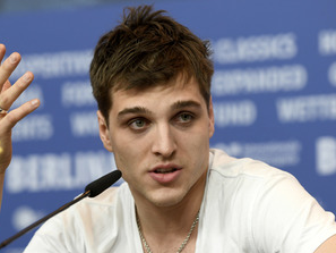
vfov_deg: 6.8
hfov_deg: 9.0
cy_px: 152
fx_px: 2127
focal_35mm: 219
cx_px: 157
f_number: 3.5
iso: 1000
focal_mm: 150
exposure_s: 1/250
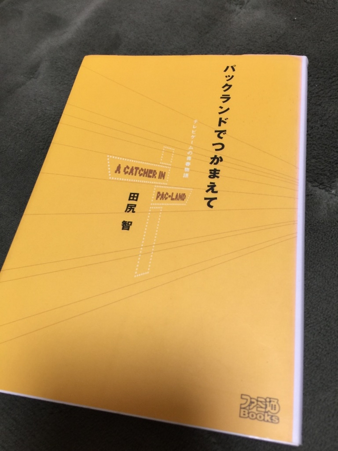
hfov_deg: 48.2
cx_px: 169
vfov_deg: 61.7
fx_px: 378
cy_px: 226
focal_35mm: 29
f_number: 2.2
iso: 50
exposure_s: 1/15
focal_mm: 4.15
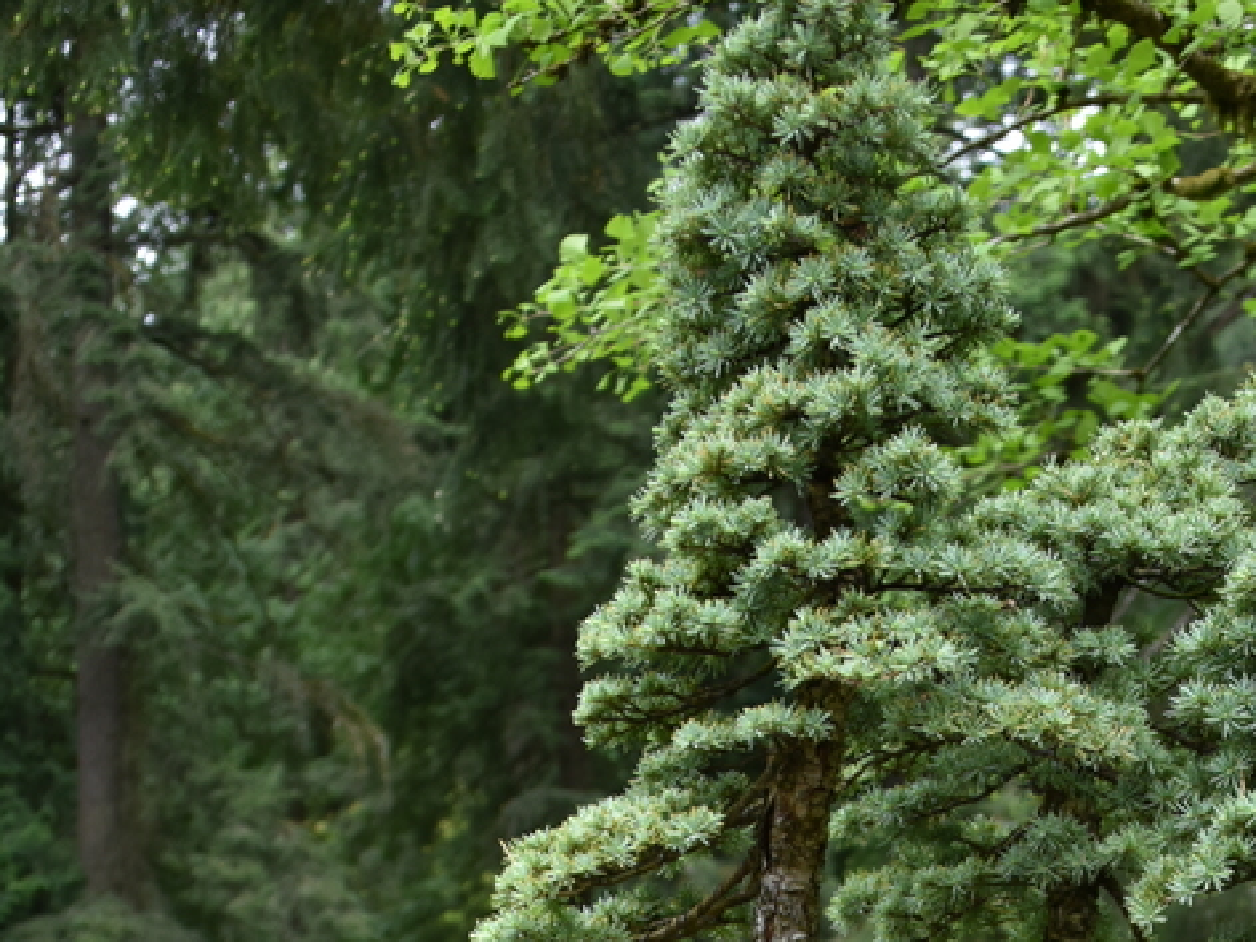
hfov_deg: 26.5
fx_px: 2649
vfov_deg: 17.7
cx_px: 828
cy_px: 1485
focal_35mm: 73
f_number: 3.5
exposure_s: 1/60
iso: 320
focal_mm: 28
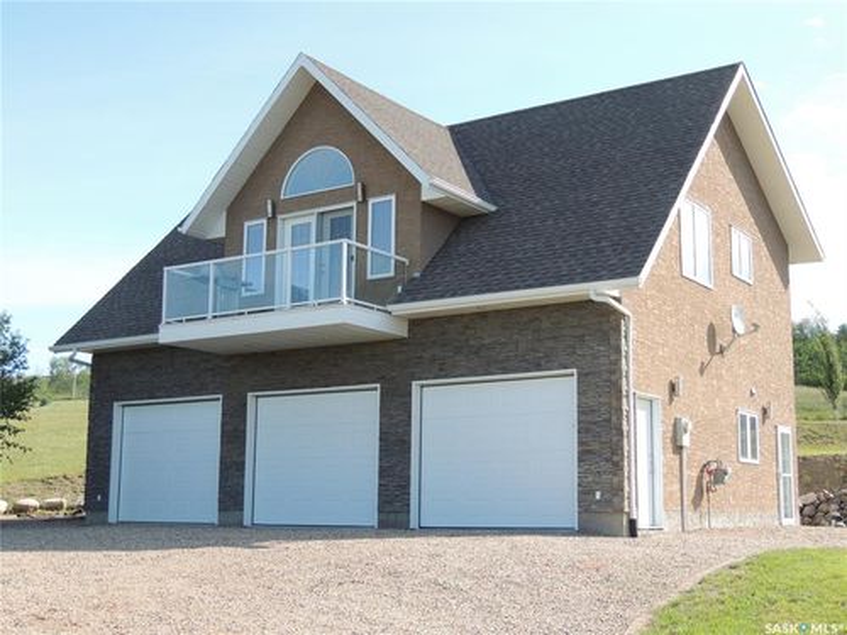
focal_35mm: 47
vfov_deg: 30.9
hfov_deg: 40.4
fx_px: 1150
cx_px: 424
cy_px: 318
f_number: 3.5
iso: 100
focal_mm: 8.3
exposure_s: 1/400
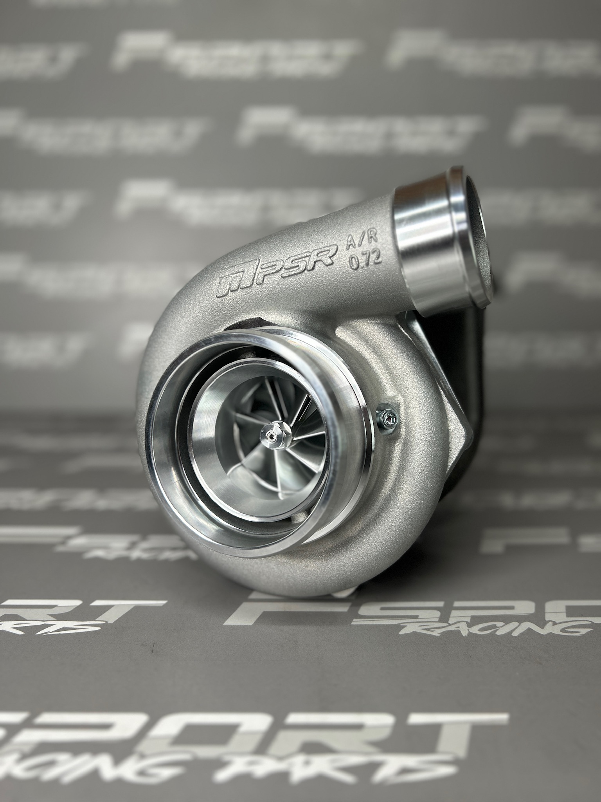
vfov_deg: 67.3
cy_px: 401
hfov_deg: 53.1
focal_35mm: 26
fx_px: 602
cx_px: 300
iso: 80
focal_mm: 5.7
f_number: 1.5
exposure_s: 1/100
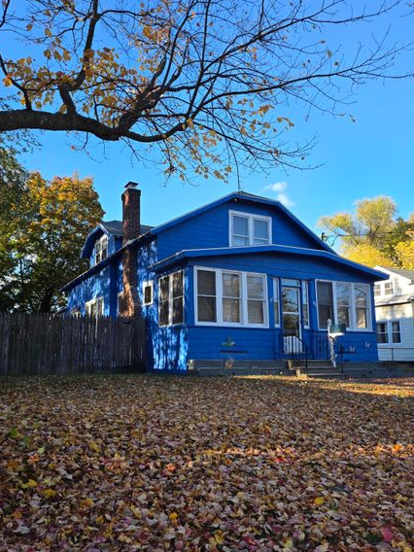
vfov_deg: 65.1
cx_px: 199
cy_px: 310
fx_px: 431
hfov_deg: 51.3
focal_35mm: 27
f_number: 1.7
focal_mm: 6.25
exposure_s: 1/1361
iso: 80
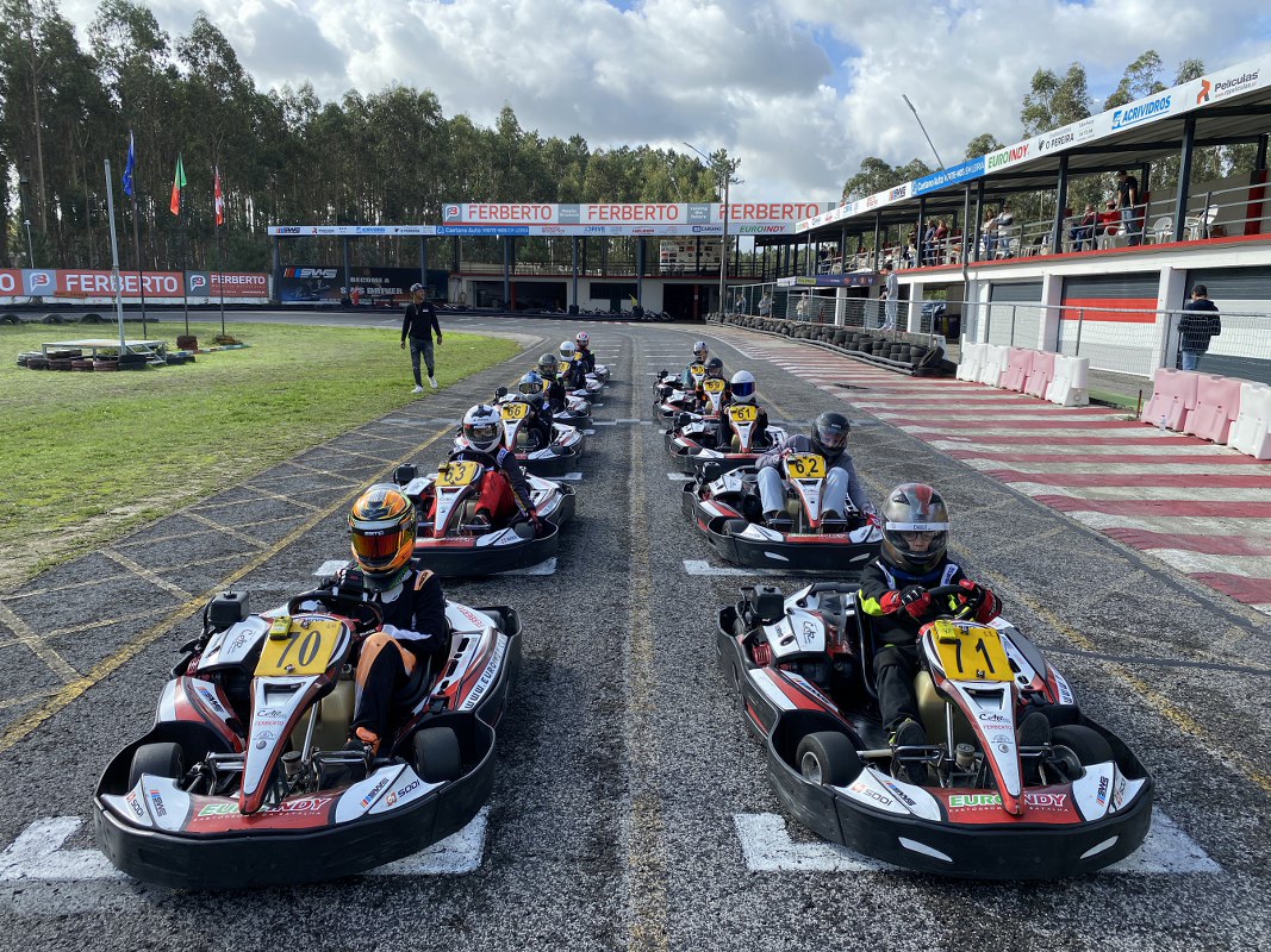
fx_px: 955
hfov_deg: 67.3
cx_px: 636
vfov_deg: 53.1
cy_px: 476
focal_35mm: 26
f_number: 1.8
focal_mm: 4.25
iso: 32
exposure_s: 1/1124
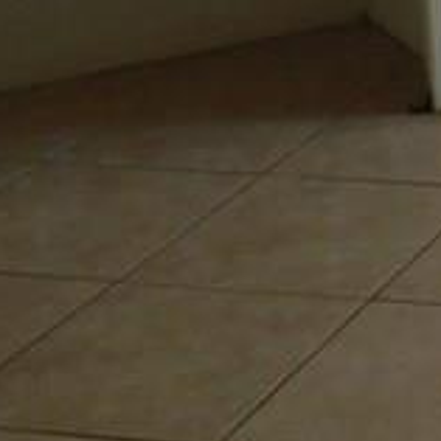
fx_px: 1917
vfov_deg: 11.9
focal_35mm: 133
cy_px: -413
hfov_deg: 11.6
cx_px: 930
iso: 125
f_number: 3
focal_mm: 4
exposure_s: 1/60
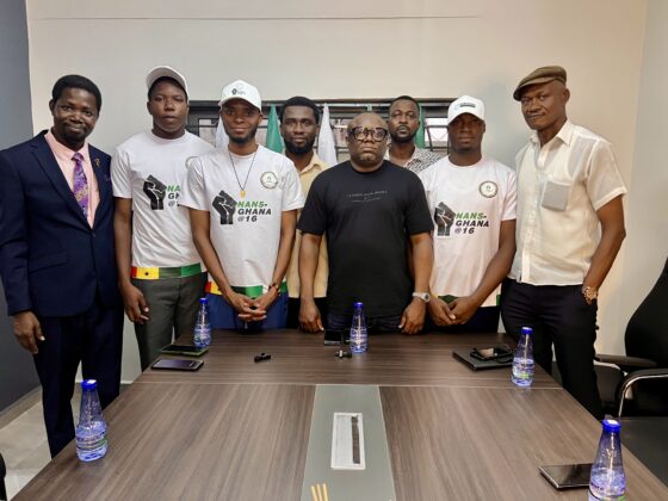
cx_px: 334
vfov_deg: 53.1
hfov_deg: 67.3
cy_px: 250
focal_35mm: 26
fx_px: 502
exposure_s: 1/50
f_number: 1.5
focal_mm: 5.7
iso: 200
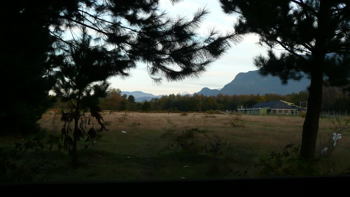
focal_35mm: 45
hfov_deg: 45.5
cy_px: 109
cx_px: 176
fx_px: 418
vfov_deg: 26.5
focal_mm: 5.5
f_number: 3.6
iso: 100
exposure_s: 1/100
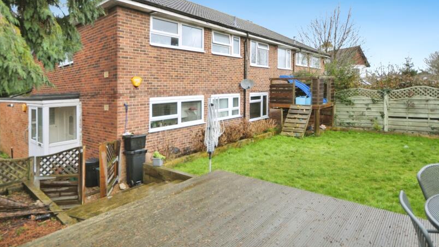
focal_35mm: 20
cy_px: 100
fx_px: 233
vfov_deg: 55.5
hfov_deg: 86.4
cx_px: 201
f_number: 4
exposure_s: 1/60
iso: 200
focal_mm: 10
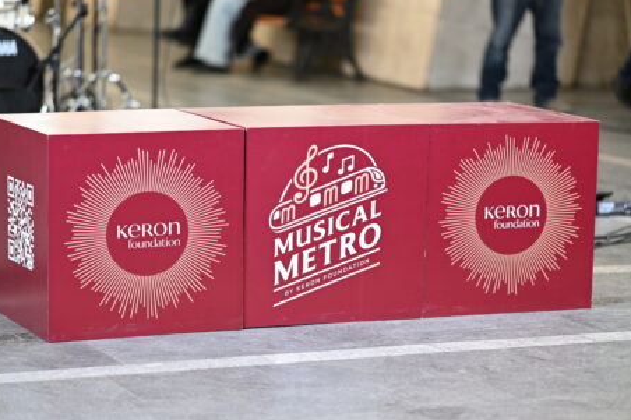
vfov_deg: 11.0
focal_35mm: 125
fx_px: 2182
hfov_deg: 16.5
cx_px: 297
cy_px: 199
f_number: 1.2
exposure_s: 1/200
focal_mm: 75
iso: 500
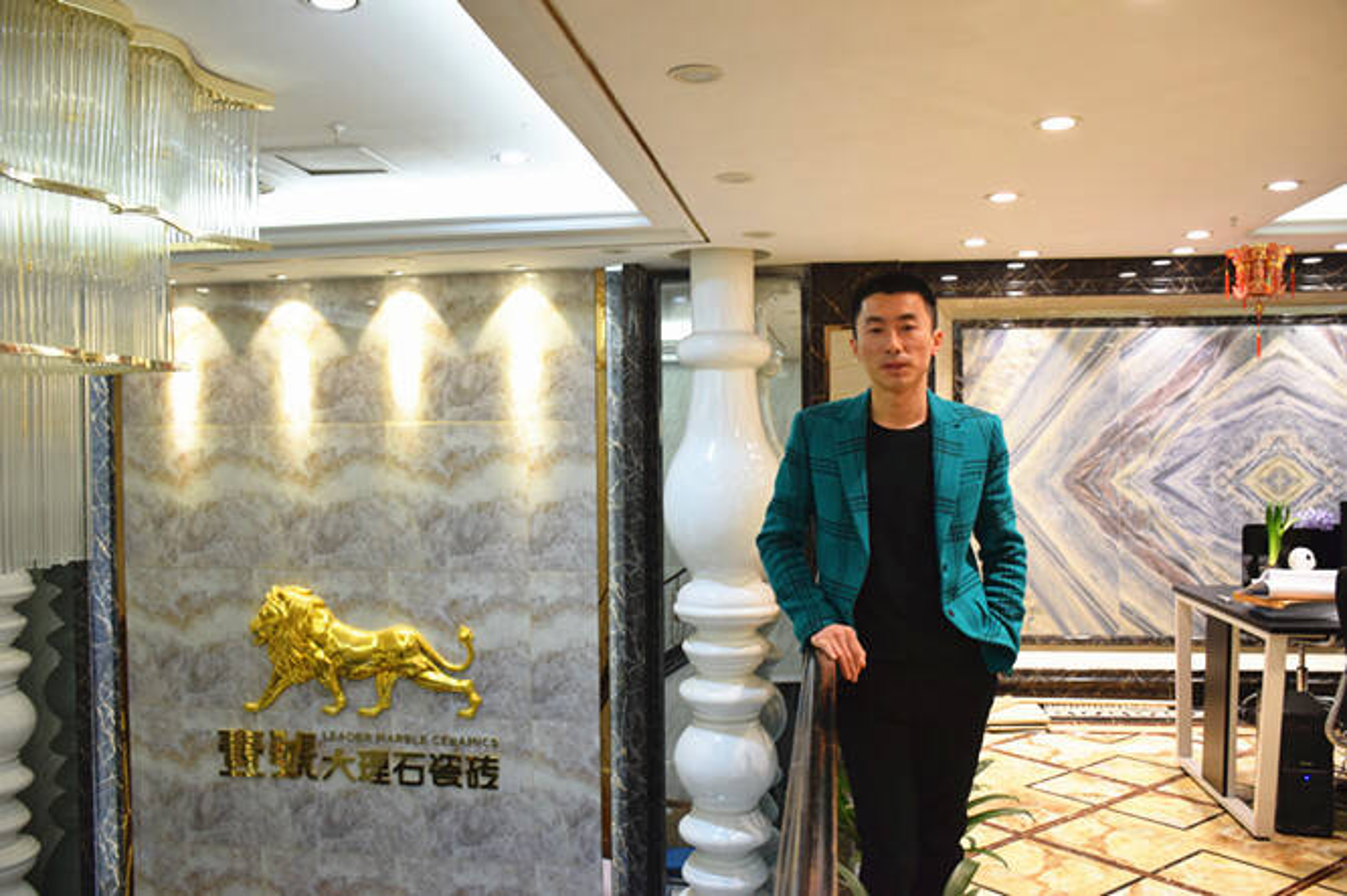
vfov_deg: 43.5
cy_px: 448
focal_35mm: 30
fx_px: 1122
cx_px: 674
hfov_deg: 62.0
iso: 800
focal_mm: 20
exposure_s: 1/80
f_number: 3.5
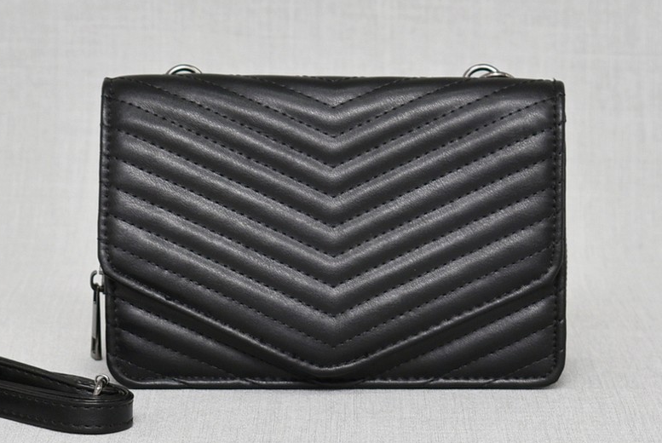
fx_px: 2500
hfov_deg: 15.1
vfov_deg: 10.1
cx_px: 314
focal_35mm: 136
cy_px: 233
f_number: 5.6
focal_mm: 55
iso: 100
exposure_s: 1/60
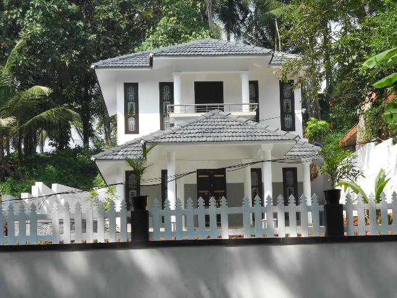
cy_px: 149
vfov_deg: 17.2
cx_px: 198
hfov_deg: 22.8
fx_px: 986
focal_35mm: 86
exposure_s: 1/160
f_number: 6.3
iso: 80
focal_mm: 15.4
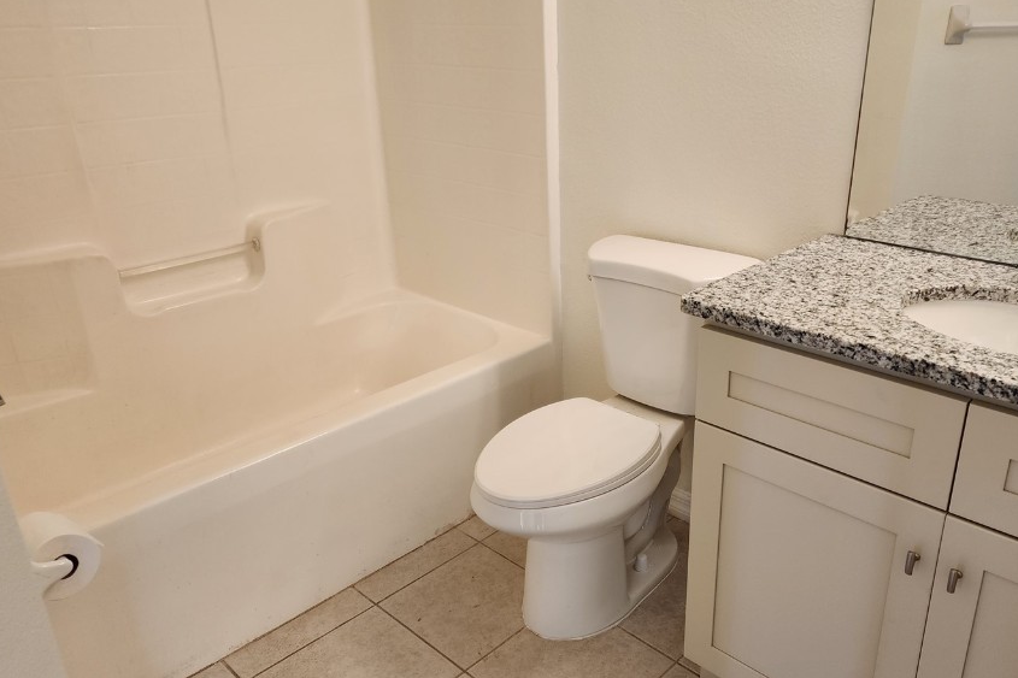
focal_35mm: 29
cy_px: 352
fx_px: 820
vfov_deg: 44.9
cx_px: 588
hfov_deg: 63.3
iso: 125
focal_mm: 6.4
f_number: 1.8
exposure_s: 1/120
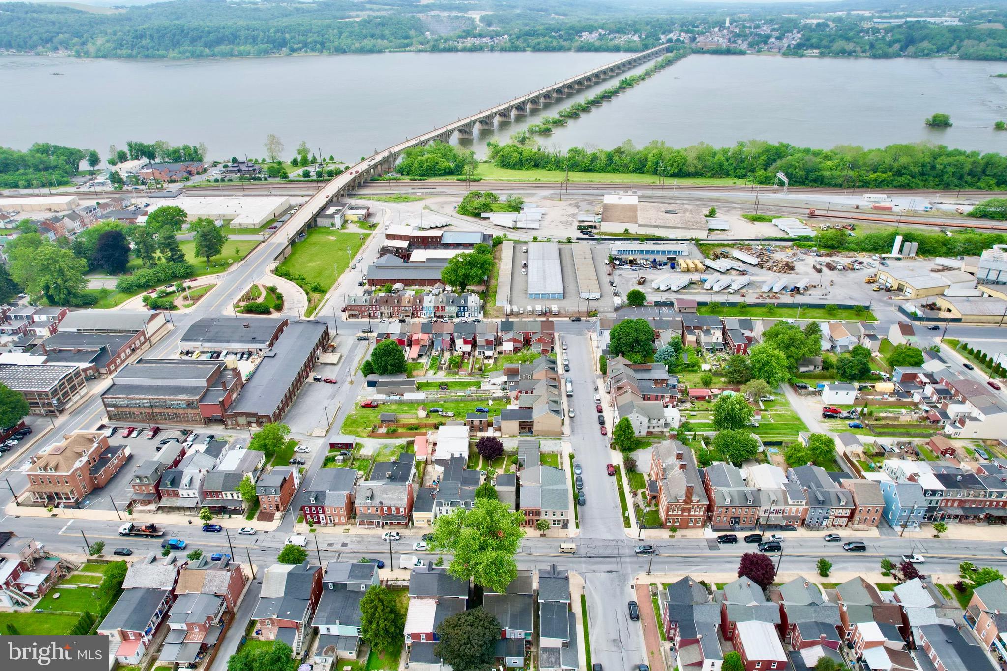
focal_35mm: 22
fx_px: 615
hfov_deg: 78.6
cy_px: 336
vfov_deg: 57.2
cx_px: 504
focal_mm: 8.38
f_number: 2.8
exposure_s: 1/1250
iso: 100
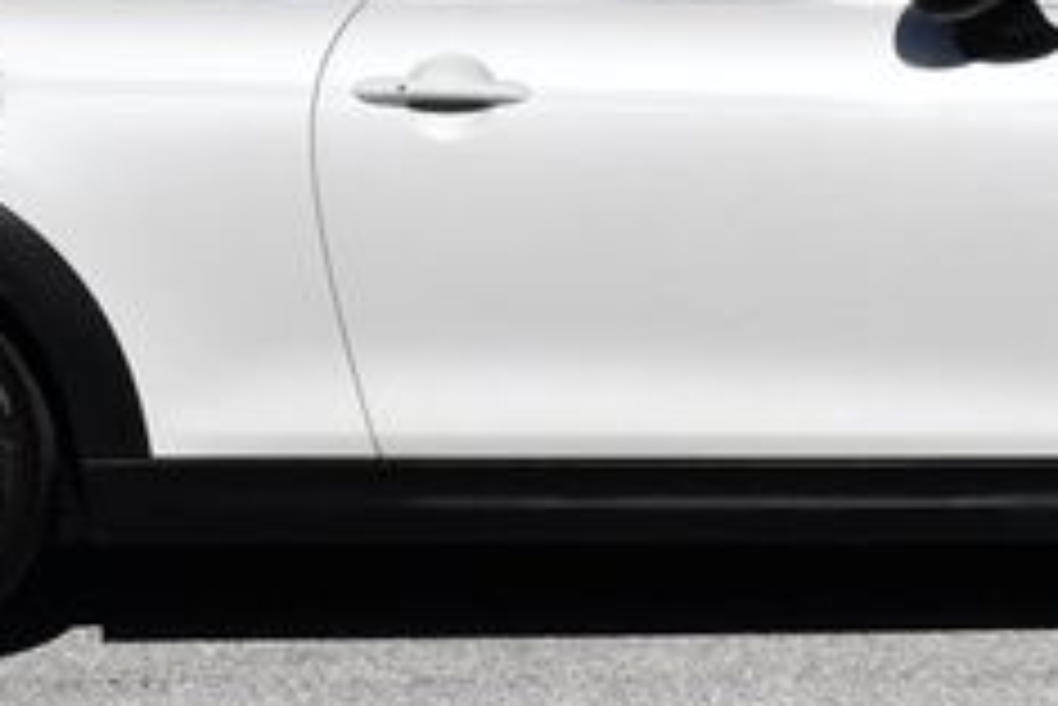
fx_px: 5117
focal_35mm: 174
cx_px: 761
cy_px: -67
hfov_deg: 11.8
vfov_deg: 7.8
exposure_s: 1/400
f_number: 10
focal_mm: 32
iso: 100
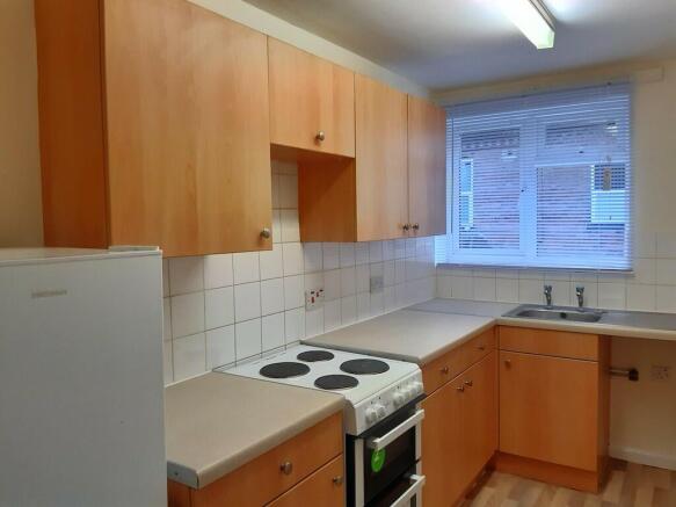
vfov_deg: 53.0
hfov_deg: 67.3
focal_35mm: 26
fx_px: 508
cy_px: 254
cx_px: 338
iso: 80
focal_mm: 3.92
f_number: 1.7
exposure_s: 1/100
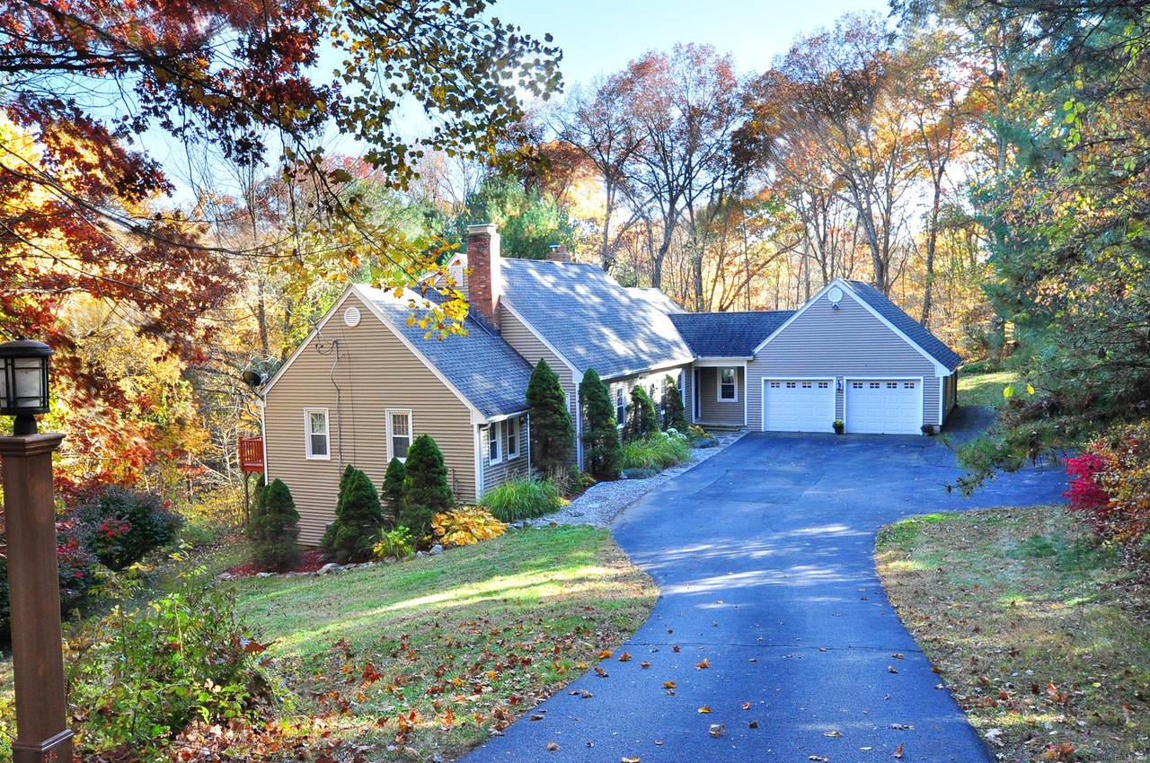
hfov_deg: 73.8
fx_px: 766
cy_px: 382
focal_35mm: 24
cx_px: 575
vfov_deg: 53.0
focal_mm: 16
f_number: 8
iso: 800
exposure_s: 1/125
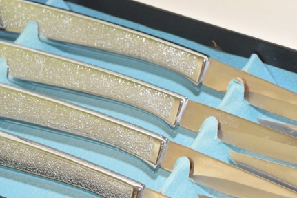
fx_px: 1379
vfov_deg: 8.2
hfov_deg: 12.2
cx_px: 285
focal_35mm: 167
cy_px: 178
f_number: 5.3
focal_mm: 48
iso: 1250
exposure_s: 1/60
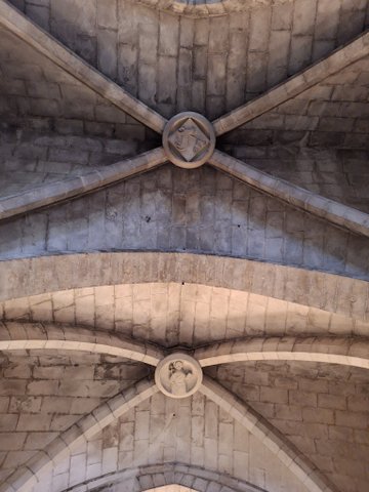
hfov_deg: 58.9
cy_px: 246
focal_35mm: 23
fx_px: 327
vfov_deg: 73.9
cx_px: 184
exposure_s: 1/17
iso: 1250
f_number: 1.8
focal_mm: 5.54
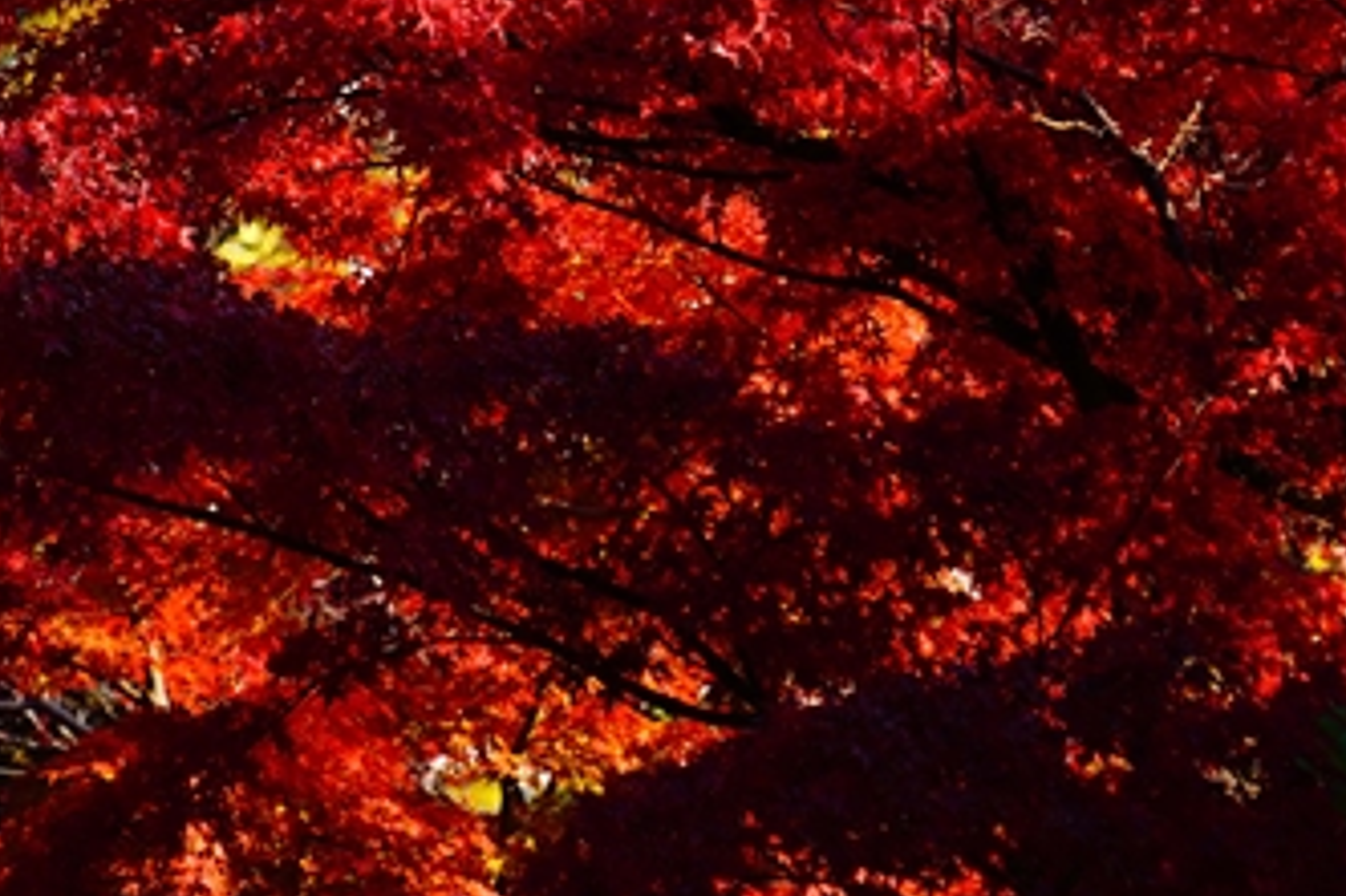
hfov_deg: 5.9
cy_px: -128
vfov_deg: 3.9
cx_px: 146
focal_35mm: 347
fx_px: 12967
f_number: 6.7
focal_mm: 144
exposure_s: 1/200
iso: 100
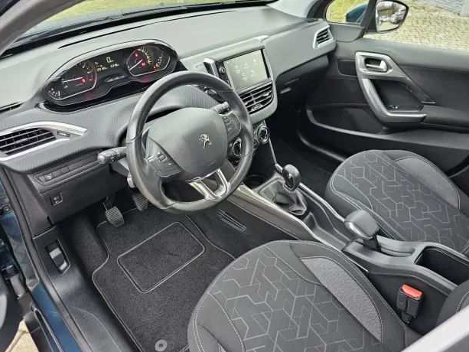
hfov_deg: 71.6
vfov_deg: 56.8
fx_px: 325
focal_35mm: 24
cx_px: 240
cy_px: 172
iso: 640
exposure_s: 1/100
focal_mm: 6.3
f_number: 1.7
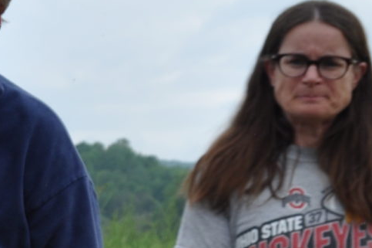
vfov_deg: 9.5
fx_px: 1476
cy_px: 265
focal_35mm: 143
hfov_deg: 13.3
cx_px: -239
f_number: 6.3
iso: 200
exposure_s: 1/160
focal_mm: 18
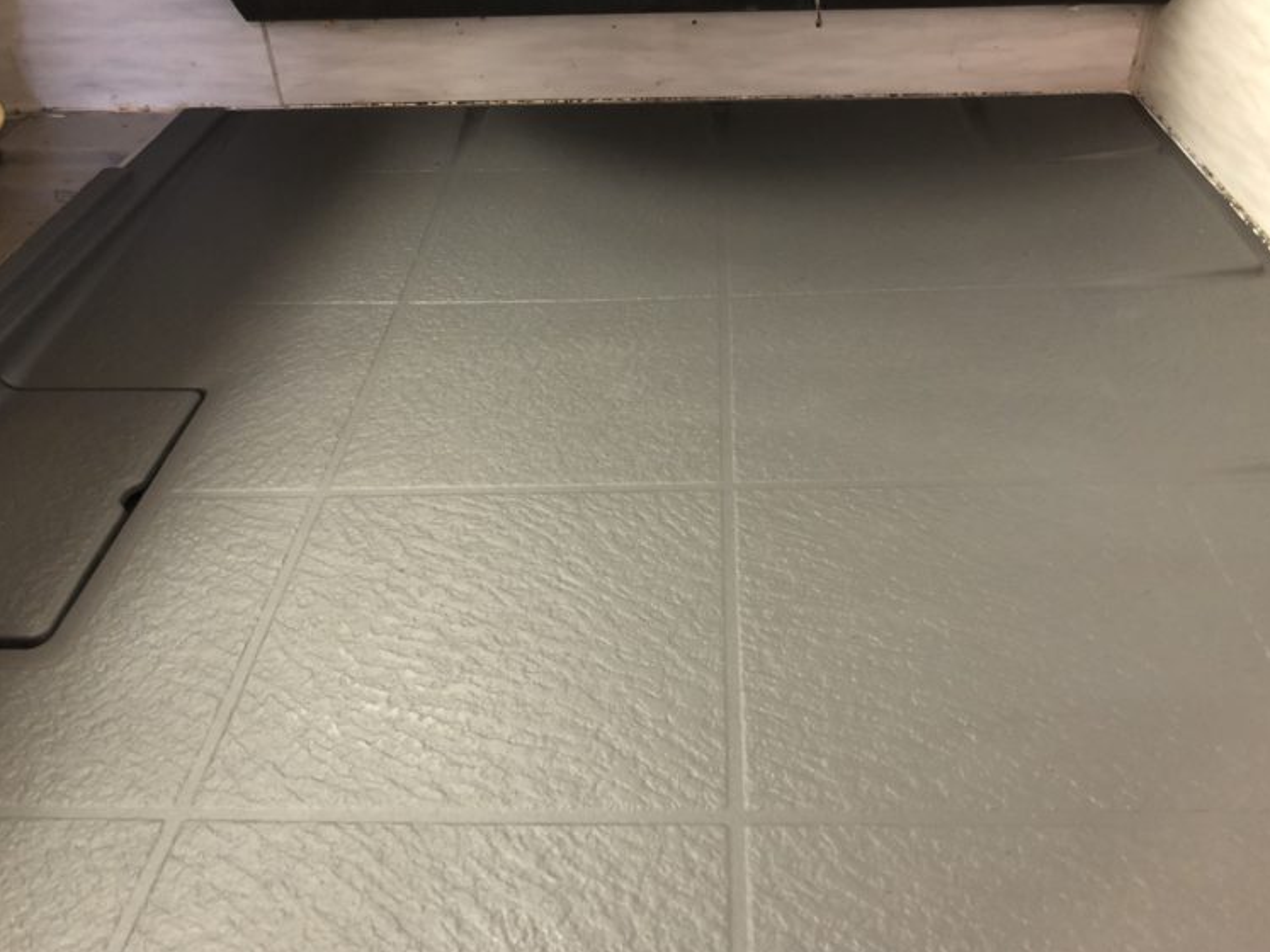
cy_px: 502
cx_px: 651
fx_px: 1100
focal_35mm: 30
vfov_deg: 46.8
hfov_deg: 60.0
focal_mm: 3.99
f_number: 1.8
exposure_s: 1/5
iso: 100
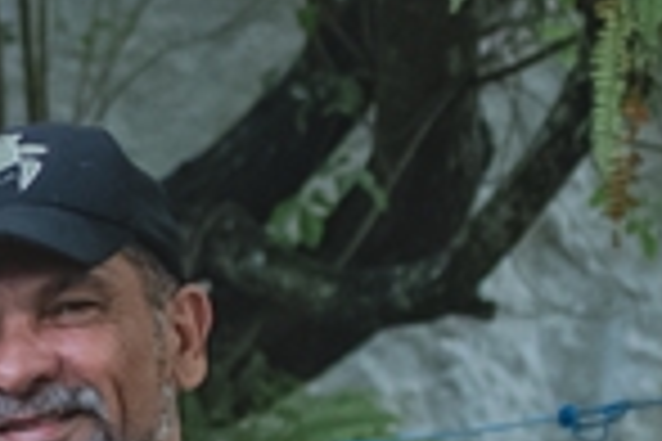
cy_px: 1006
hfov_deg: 7.4
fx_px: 4864
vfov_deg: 5.1
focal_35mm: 265
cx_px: -779
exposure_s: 1/2500
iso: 2500
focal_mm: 35
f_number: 2.8
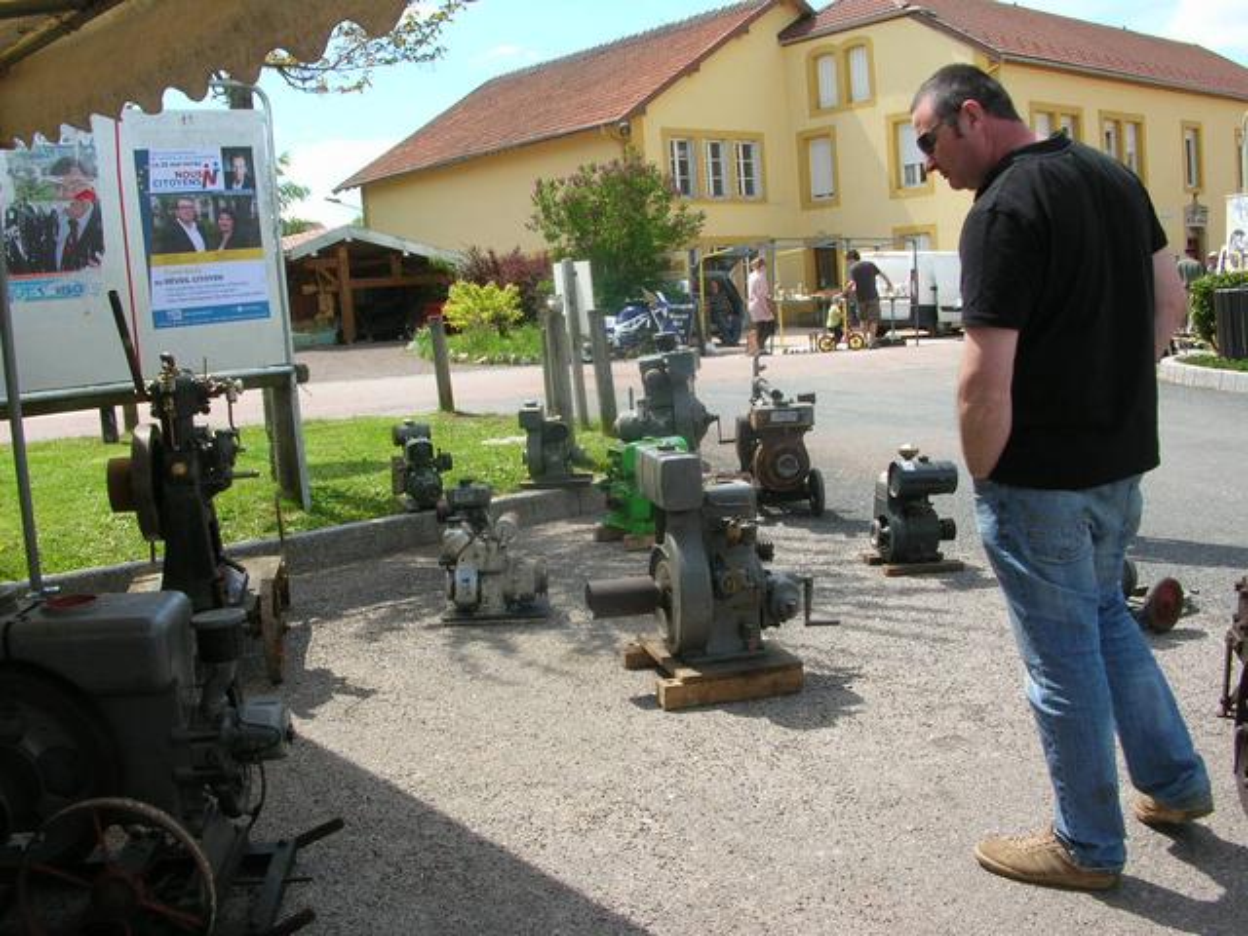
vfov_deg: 40.7
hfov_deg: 52.6
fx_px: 1262
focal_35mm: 35
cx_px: 624
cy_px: 468
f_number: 5.6
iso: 50
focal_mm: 5.8
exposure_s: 1/147
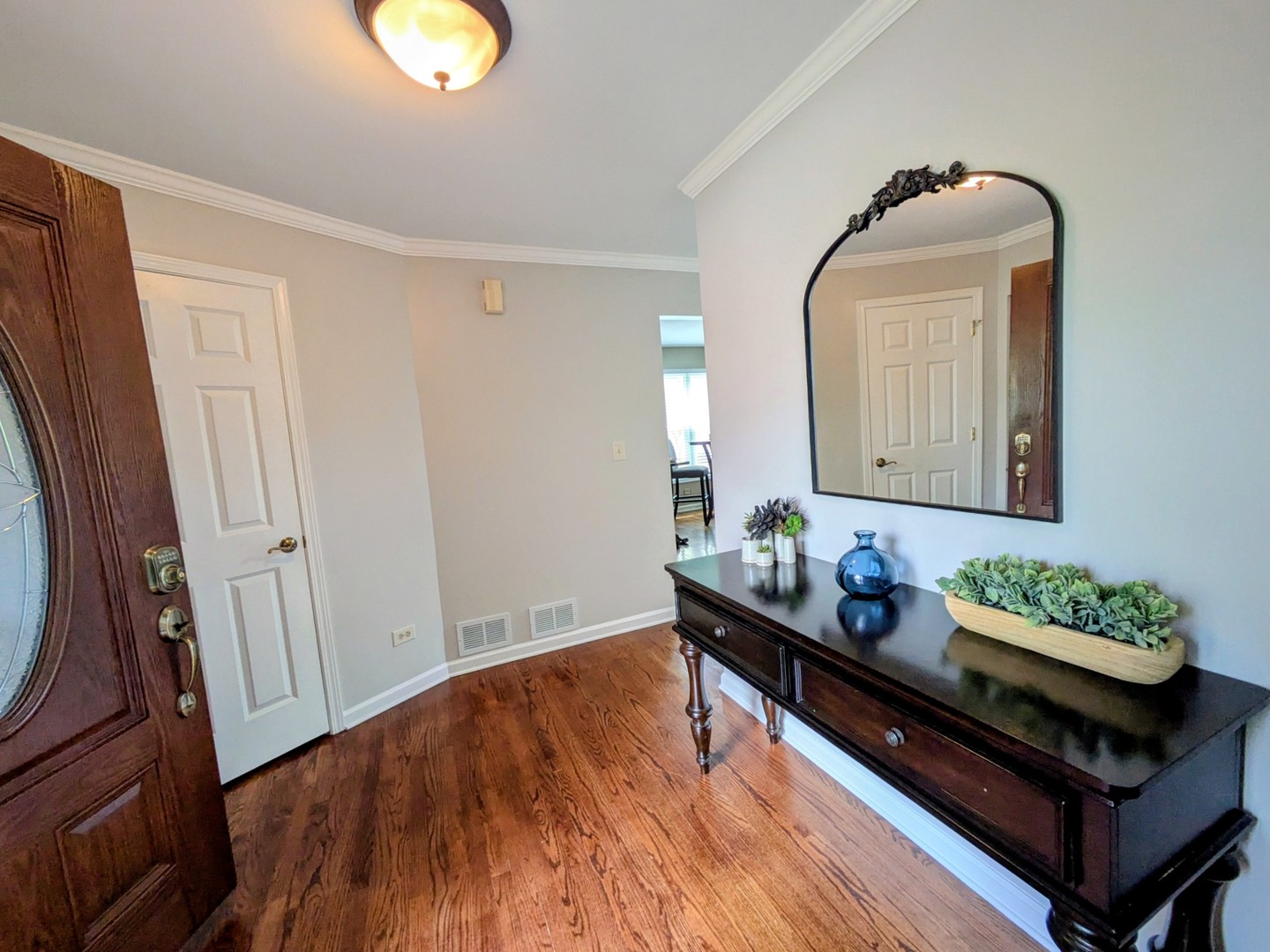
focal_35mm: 14
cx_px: 635
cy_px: 476
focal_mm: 1.83
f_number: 2.2
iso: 163
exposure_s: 1/60
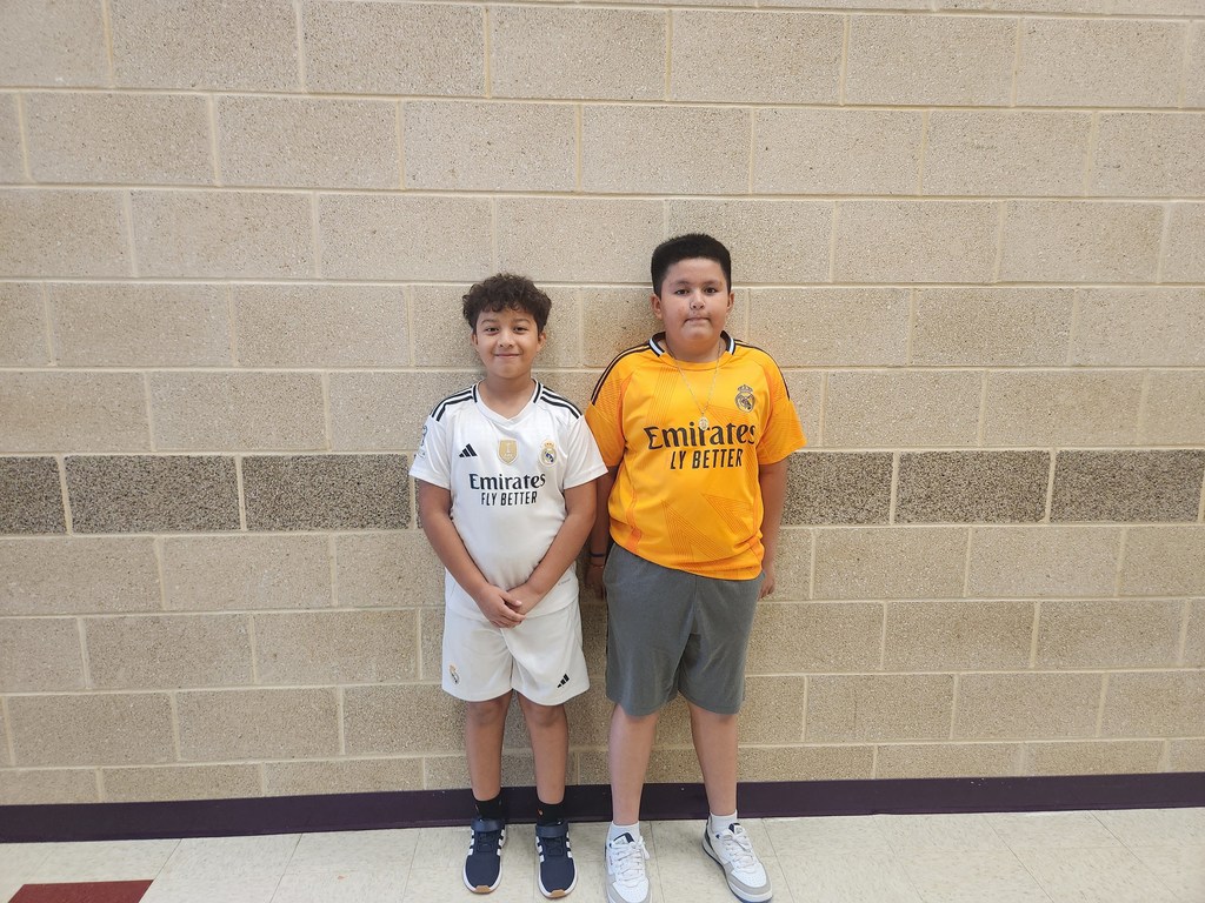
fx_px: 801
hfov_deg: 73.9
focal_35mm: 23
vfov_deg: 58.9
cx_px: 602
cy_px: 452
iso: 640
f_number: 1.8
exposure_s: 1/120
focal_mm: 5.4
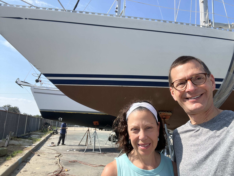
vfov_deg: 58.9
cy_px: 88
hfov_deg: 73.9
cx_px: 117
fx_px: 155
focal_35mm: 23
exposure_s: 1/857
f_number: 2.2
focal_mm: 2.71
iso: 32
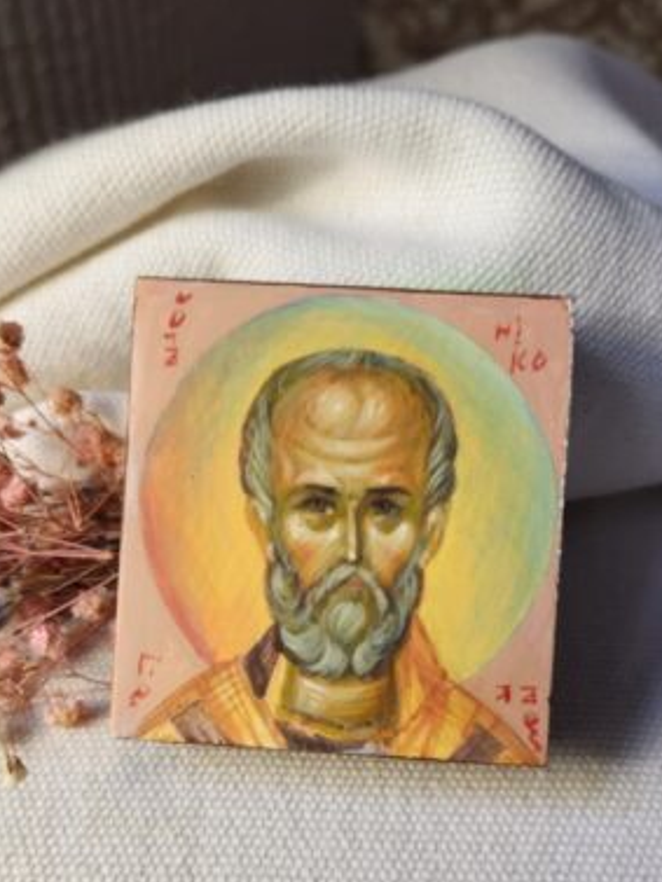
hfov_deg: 40.7
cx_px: 342
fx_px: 892
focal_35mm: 35
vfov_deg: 52.1
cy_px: 546
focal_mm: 5.4
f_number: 1.8
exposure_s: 1/180
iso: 100
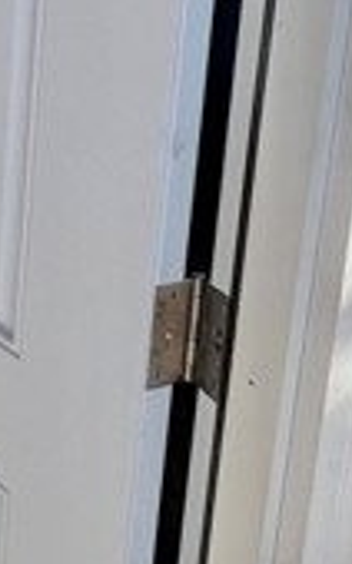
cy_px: 70
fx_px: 800
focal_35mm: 52
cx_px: -286
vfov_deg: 36.7
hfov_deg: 18.9
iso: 32
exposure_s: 1/377
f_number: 1.8
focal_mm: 1.57
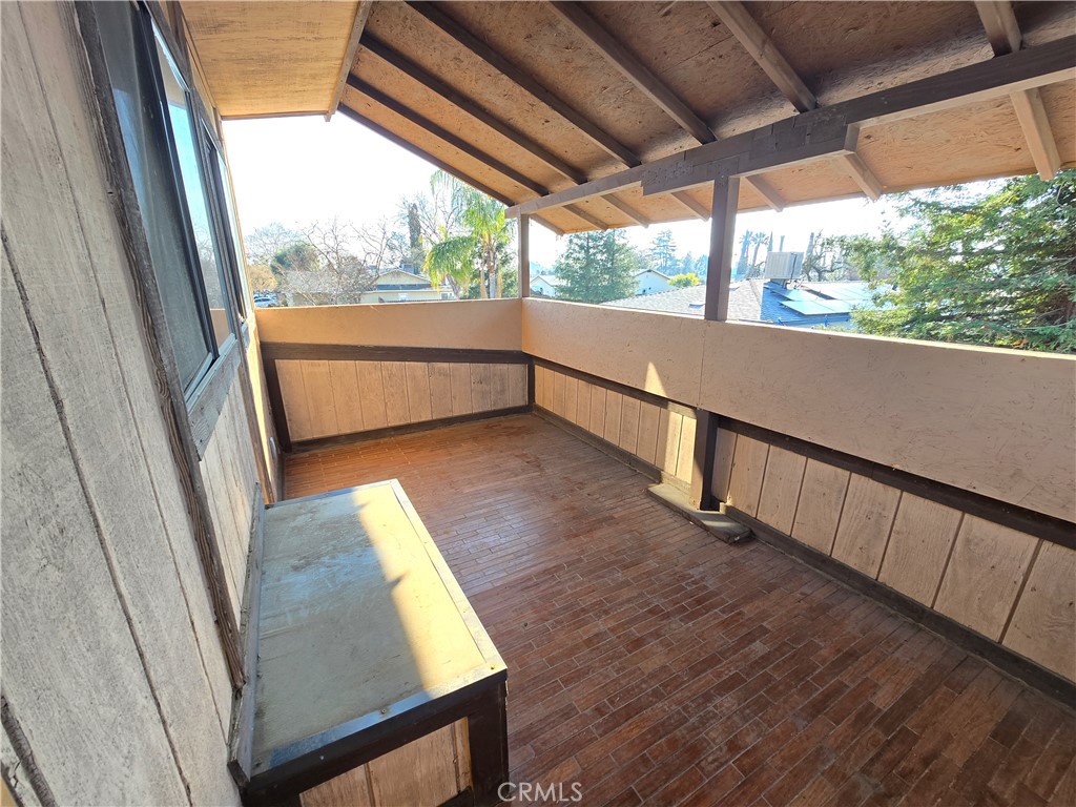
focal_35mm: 13
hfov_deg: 106.2
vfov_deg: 89.9
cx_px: 538
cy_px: 404
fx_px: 404
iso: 50
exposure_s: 1/142
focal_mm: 2.2
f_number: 2.2
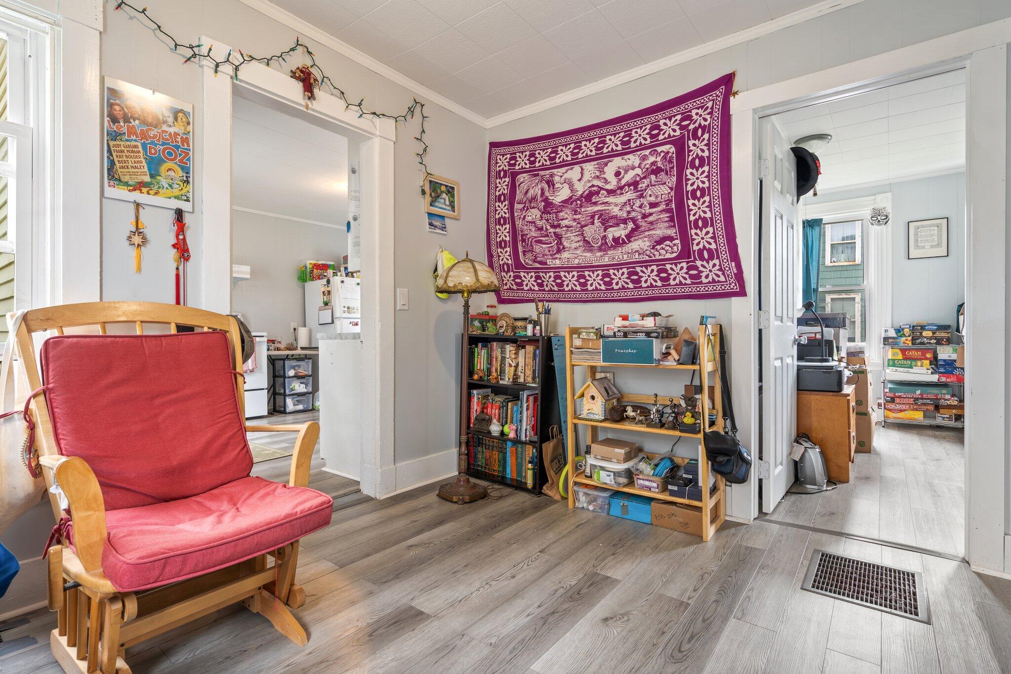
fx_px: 477
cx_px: 506
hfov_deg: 93.3
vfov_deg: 70.4
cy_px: 337
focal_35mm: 17
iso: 64
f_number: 9
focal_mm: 17
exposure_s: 4
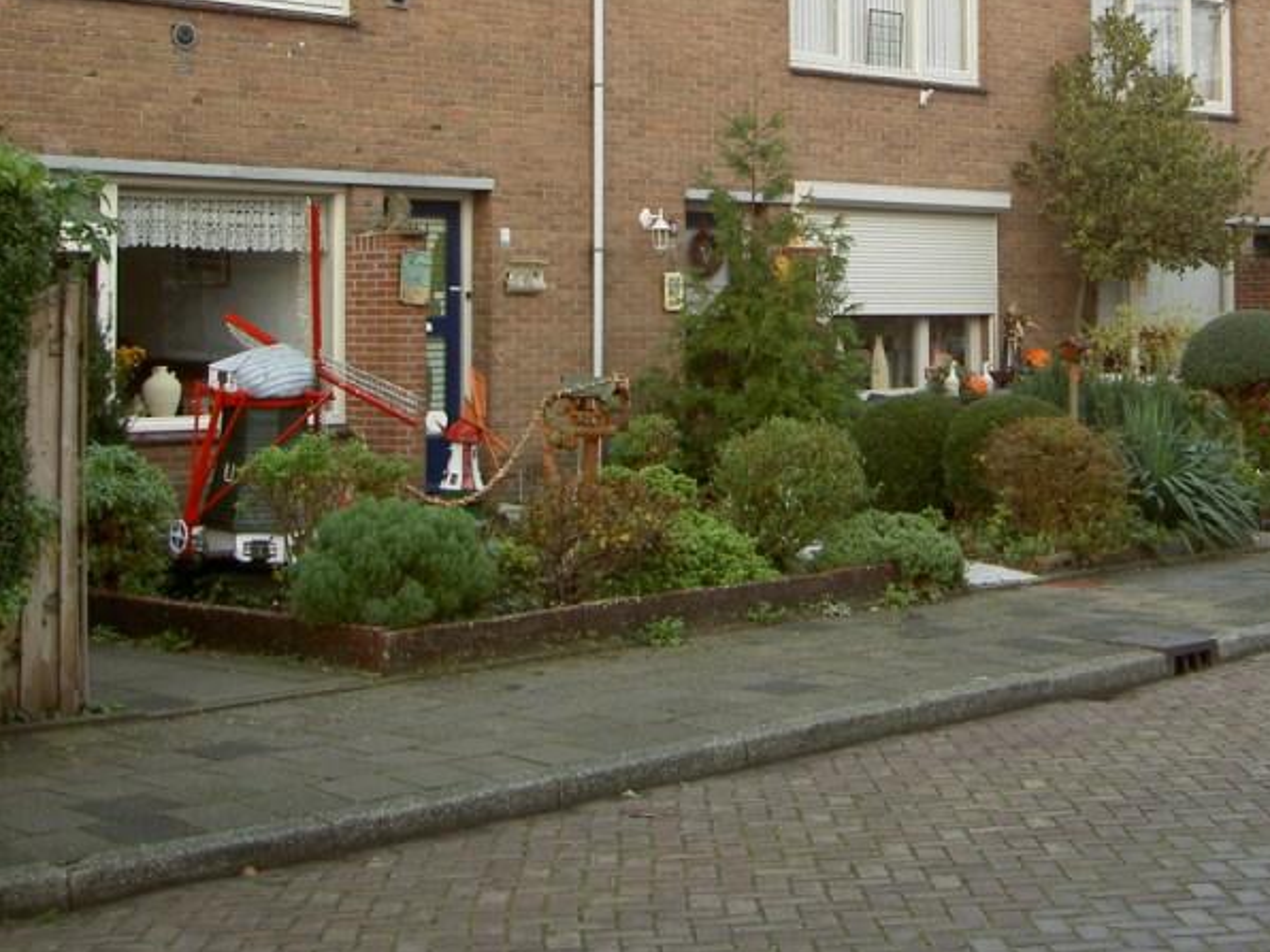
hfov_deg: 28.8
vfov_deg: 21.6
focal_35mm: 67
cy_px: 145
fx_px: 2458
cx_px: 850
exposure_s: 1/100
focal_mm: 8
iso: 100
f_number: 2.8
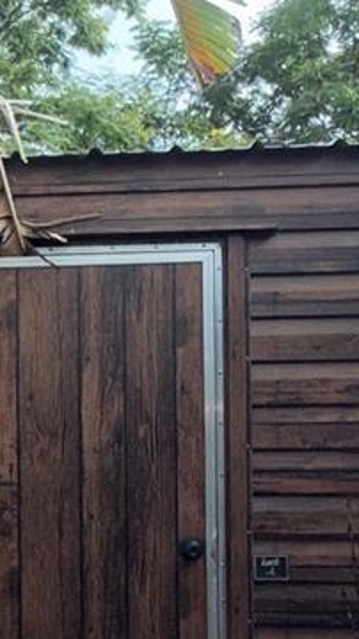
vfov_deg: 40.2
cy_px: 413
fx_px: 863
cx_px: 23
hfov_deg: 22.8
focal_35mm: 51
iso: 16
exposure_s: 1/122
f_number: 2.2
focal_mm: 2.22
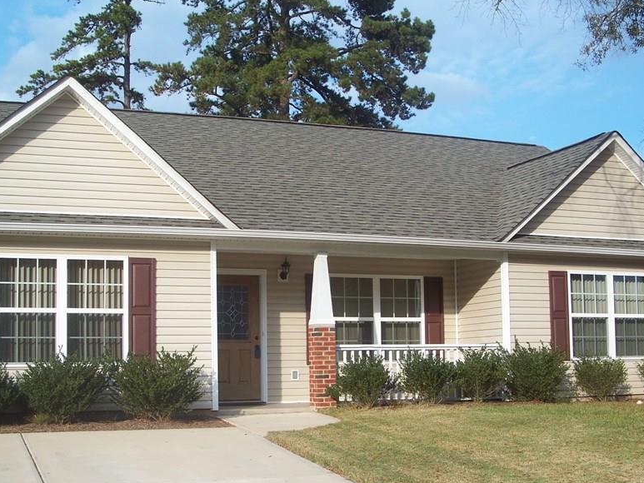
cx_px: 290
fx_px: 912
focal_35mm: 49
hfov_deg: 38.9
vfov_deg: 29.6
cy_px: 304
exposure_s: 1/500
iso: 64
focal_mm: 7.8
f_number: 4
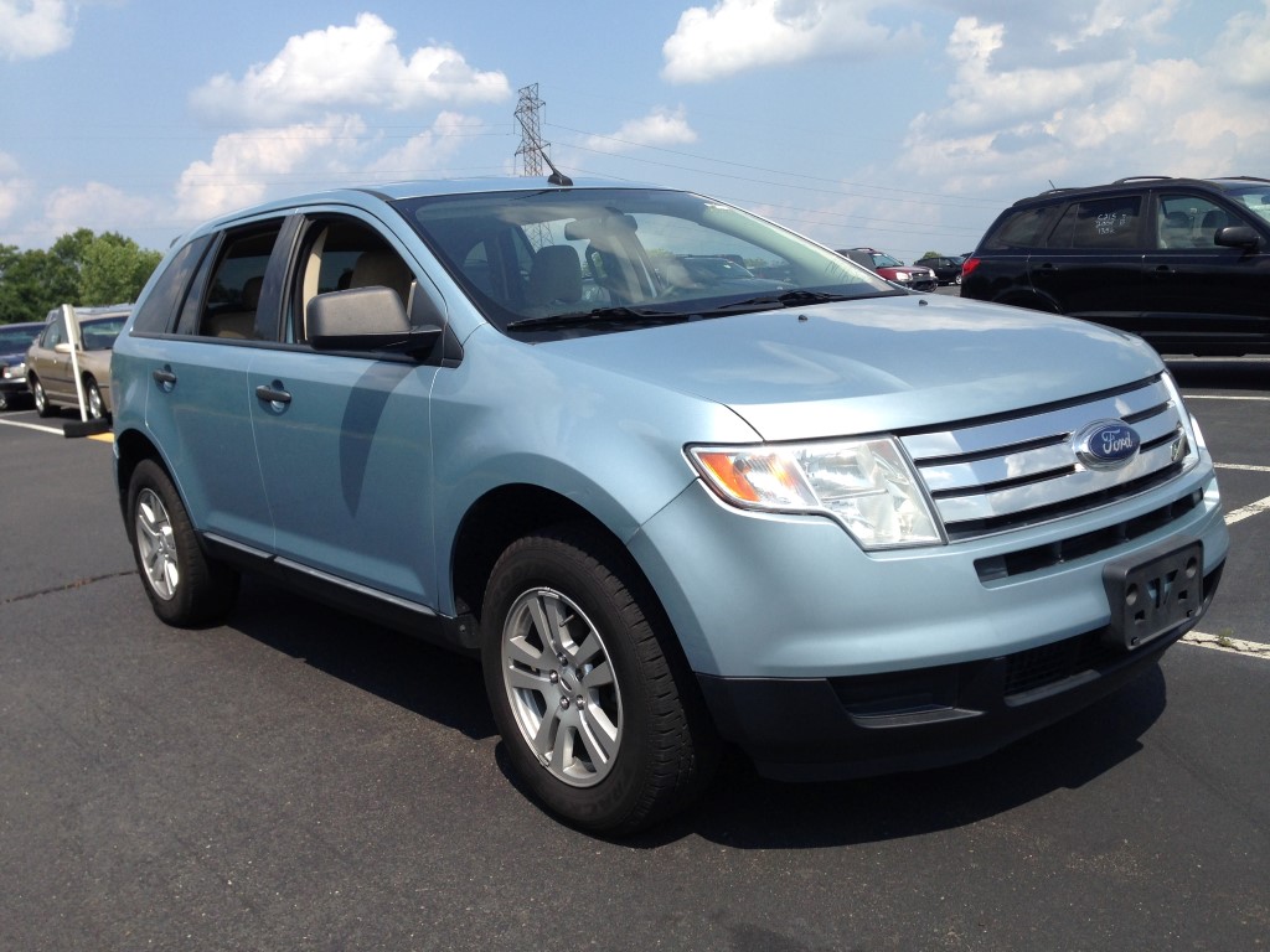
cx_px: 635
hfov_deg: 55.4
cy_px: 476
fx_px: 1211
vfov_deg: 42.9
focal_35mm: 33
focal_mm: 4.12
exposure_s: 1/1466
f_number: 2.4
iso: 50
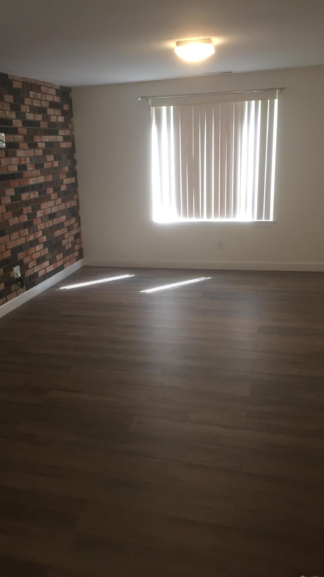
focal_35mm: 32
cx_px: 125
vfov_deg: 61.0
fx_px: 489
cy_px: 291
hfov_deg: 36.5
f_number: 2.2
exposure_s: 1/30
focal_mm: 4.15
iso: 80
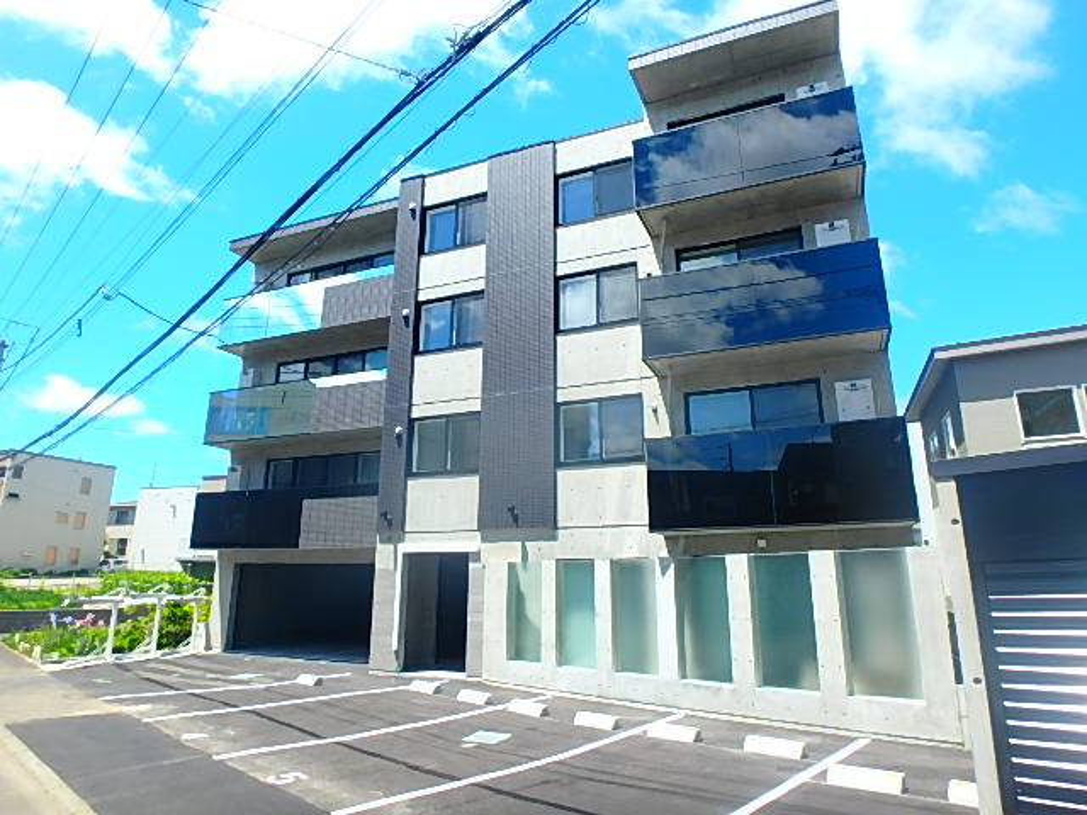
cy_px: 408
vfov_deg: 63.4
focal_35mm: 21
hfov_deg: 79.0
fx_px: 659
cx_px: 544
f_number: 3.5
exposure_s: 1/640
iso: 125
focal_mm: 3.7
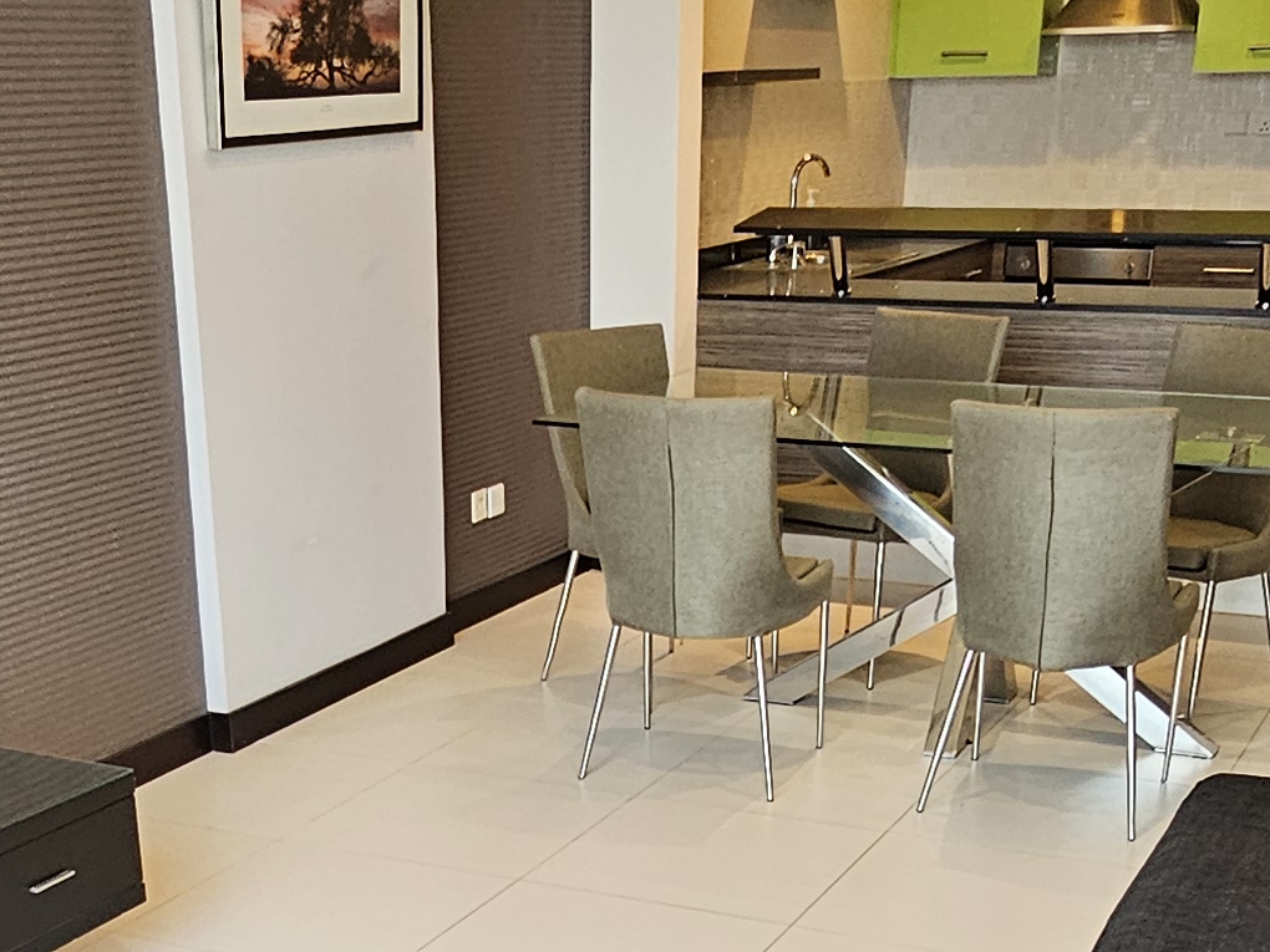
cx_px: 509
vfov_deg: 26.5
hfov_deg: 37.4
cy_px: 1023
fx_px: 1871
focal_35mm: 51
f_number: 2.2
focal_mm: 2.2
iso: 100
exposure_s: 1/50
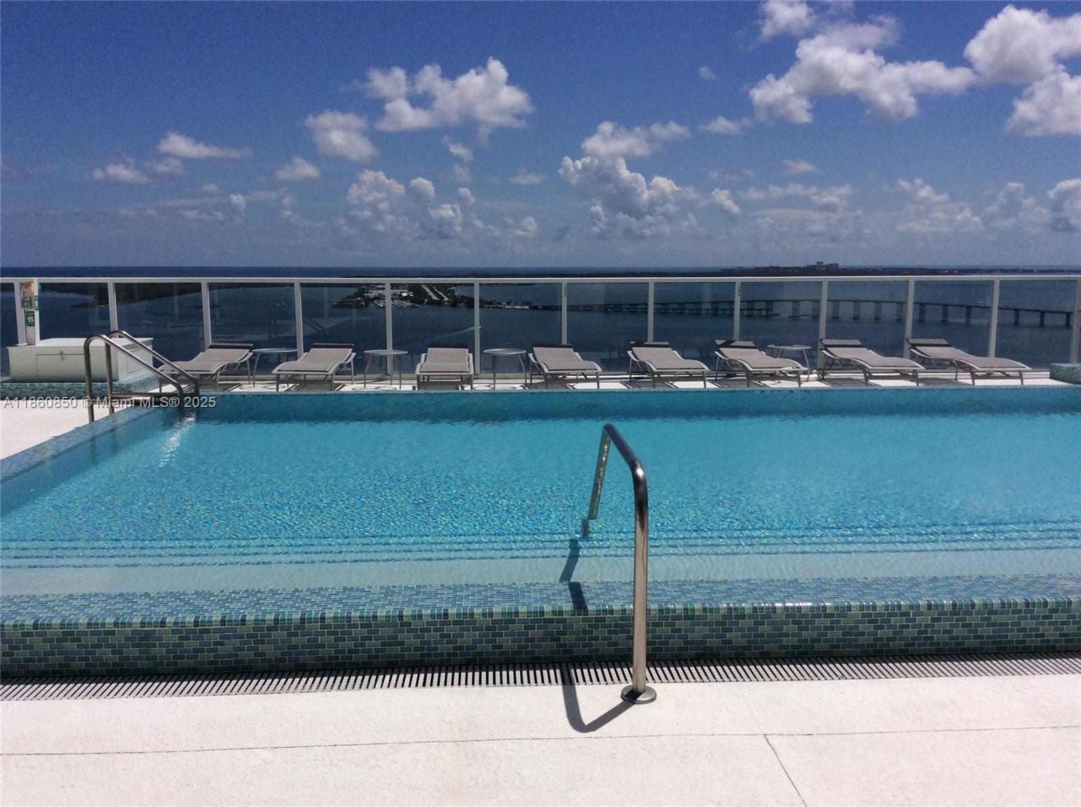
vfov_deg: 44.0
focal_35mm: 32
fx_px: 998
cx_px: 540
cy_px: 404
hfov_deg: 56.9
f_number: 2.4
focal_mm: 3.3
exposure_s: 1/6369
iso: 32
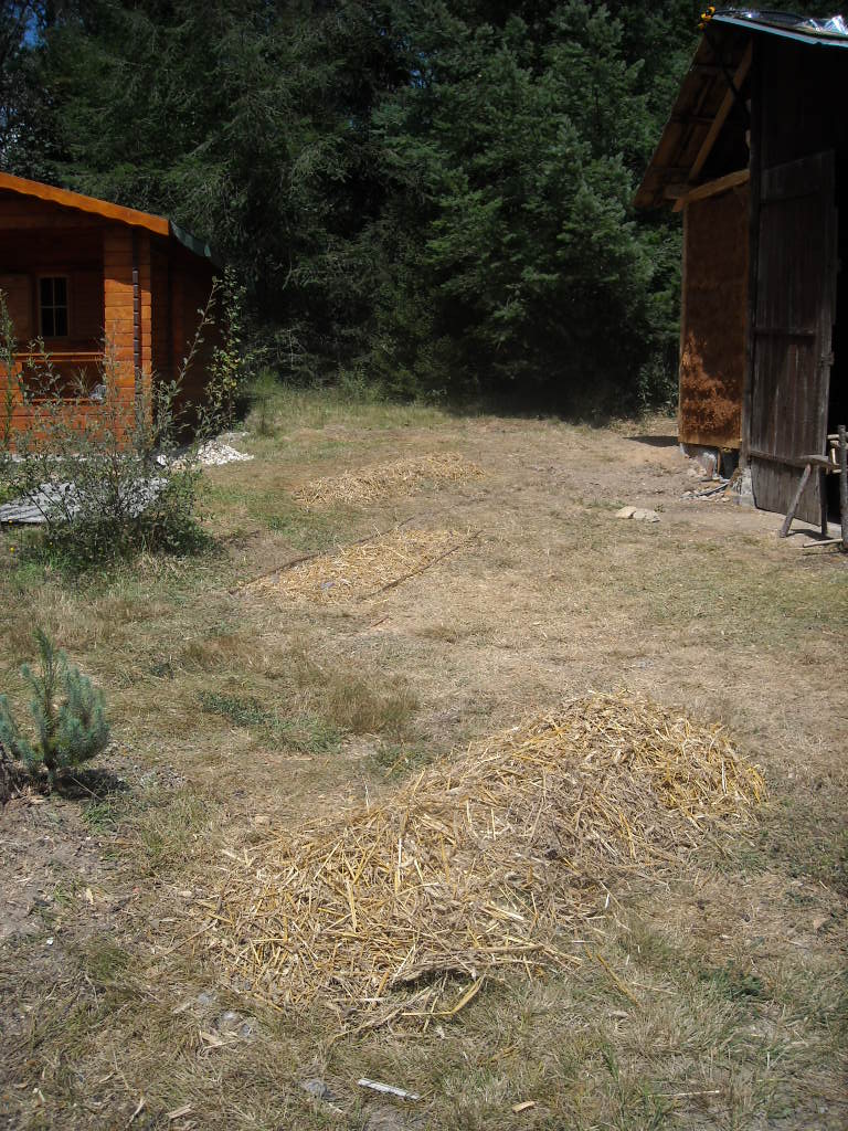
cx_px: 424
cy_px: 566
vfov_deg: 52.6
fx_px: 1143
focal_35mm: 35
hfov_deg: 40.7
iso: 64
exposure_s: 1/369
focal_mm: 5.7
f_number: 5.6
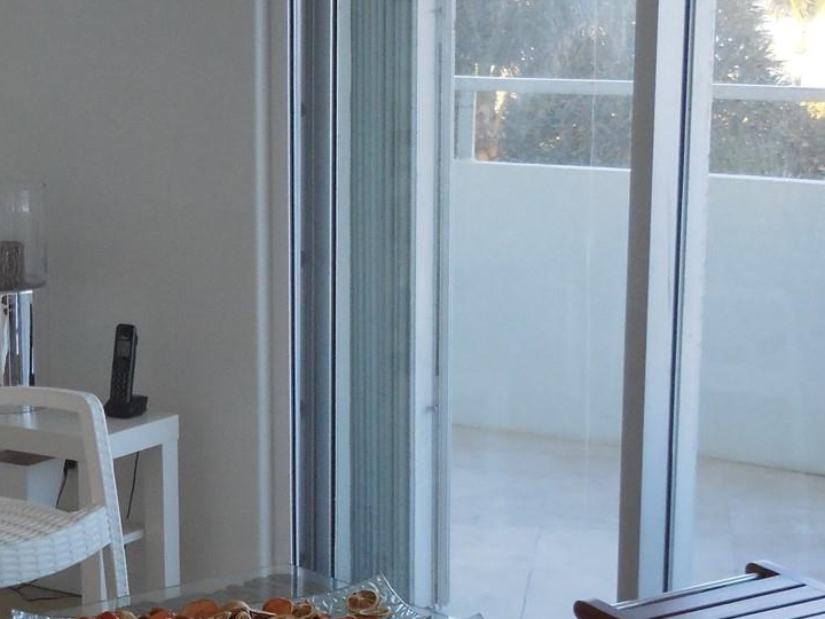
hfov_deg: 19.4
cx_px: 159
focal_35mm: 100
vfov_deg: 14.6
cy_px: 579
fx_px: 2383
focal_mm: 8.1
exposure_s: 1/250
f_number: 4.2
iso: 360
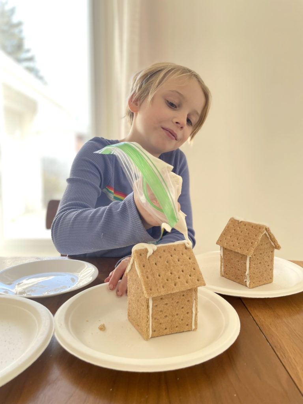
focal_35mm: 26
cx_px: 152
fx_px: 303
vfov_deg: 67.3
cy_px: 202
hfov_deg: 53.1
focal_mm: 4.2
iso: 64
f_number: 1.6
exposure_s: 1/121
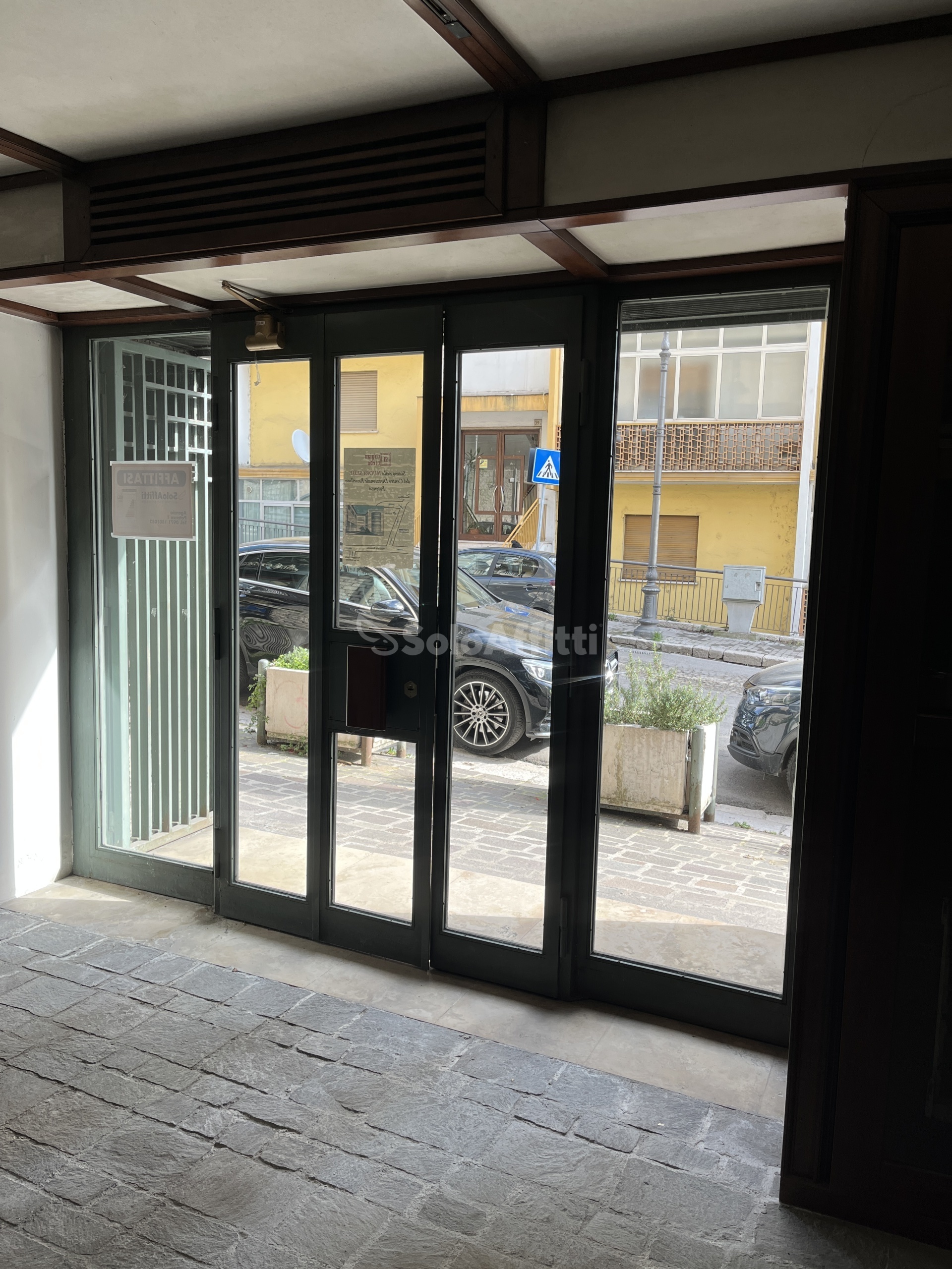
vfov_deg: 67.3
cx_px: 476
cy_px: 634
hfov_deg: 53.1
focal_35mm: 26
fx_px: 953
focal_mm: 5.1
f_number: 1.6
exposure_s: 1/147
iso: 32
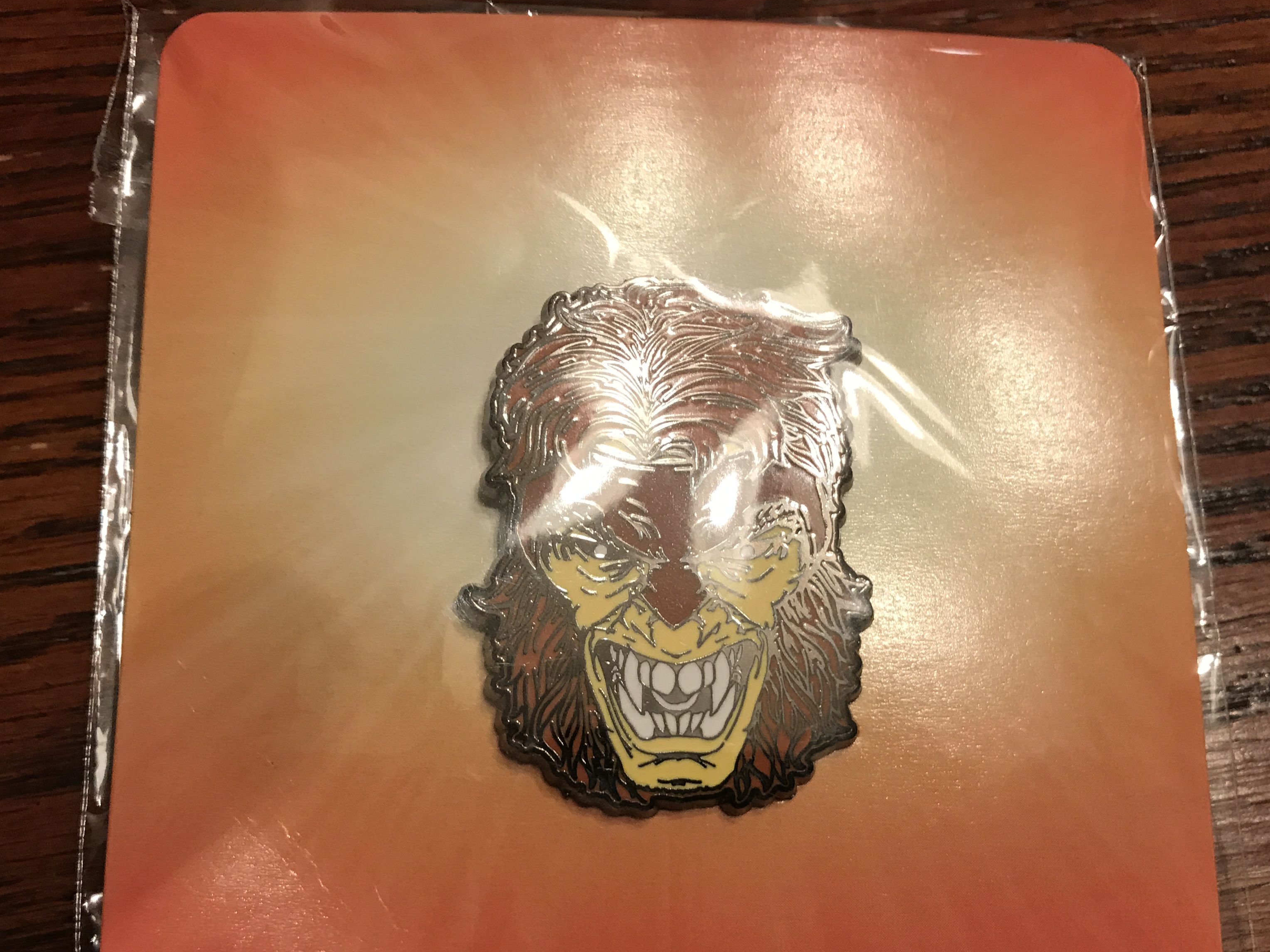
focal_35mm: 37
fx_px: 1357
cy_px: 617
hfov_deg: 50.1
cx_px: 606
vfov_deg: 38.3
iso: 40
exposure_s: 1/17
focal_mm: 3.99
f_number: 1.8
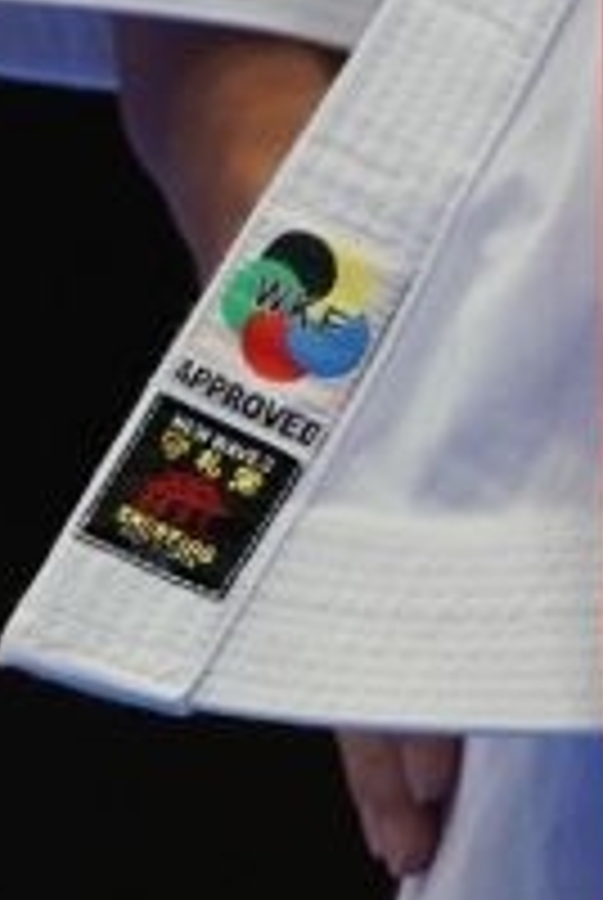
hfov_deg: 0.6
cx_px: 1300
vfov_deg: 0.9
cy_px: -1634
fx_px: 60013
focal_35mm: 2397
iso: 1600
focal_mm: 400
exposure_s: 1/500
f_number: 2.8
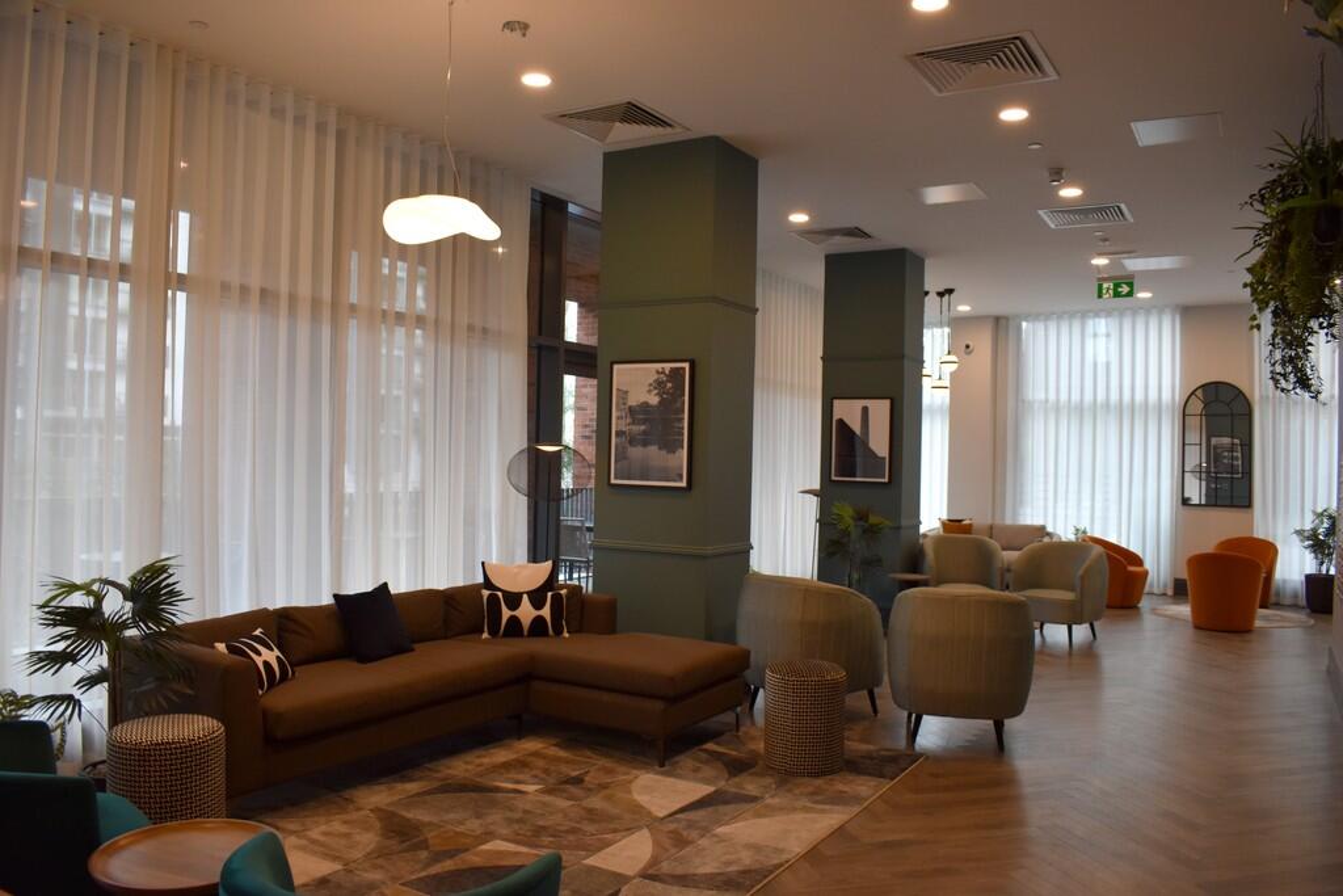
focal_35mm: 27
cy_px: 448
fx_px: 1007
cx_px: 672
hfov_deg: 67.4
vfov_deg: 47.9
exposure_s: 1/100
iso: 400
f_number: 5
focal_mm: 18
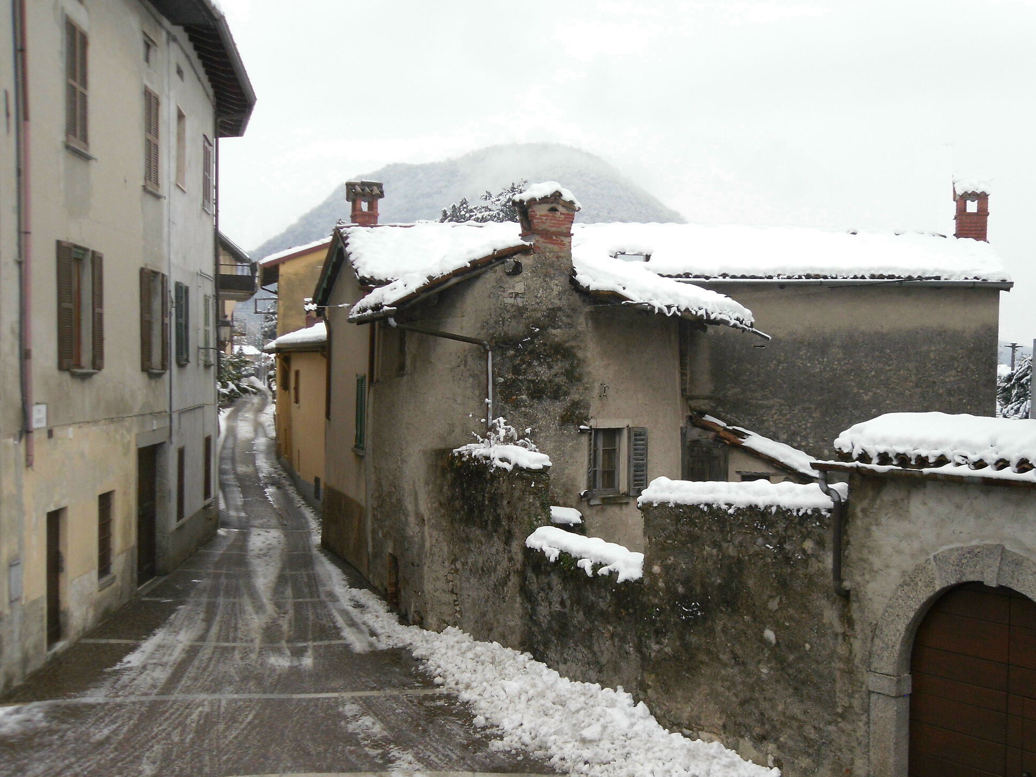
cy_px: 473
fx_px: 1287
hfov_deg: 43.7
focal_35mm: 43
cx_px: 597
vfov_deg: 33.5
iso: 200
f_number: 3.5
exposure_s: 1/45
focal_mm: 6.3
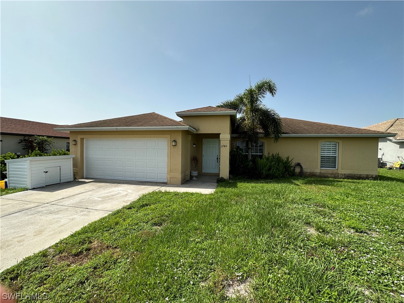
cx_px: 202
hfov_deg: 102.1
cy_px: 152
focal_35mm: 14
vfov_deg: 85.7
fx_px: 163
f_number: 2.2
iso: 40
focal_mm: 2.22
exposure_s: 1/1770
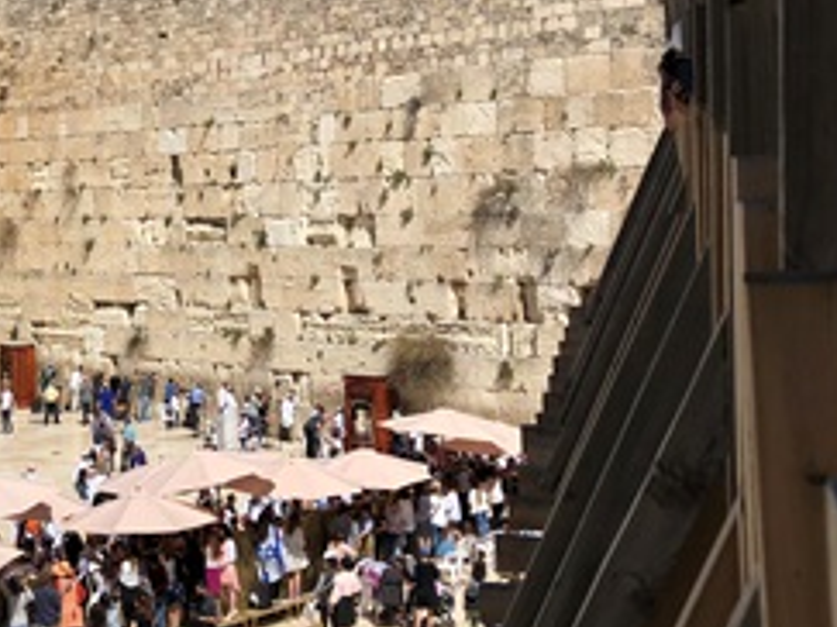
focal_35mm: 59
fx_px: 1426
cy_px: 210
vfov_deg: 24.7
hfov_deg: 31.4
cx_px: 103
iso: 20
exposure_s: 1/4000
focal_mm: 3.99
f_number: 1.8
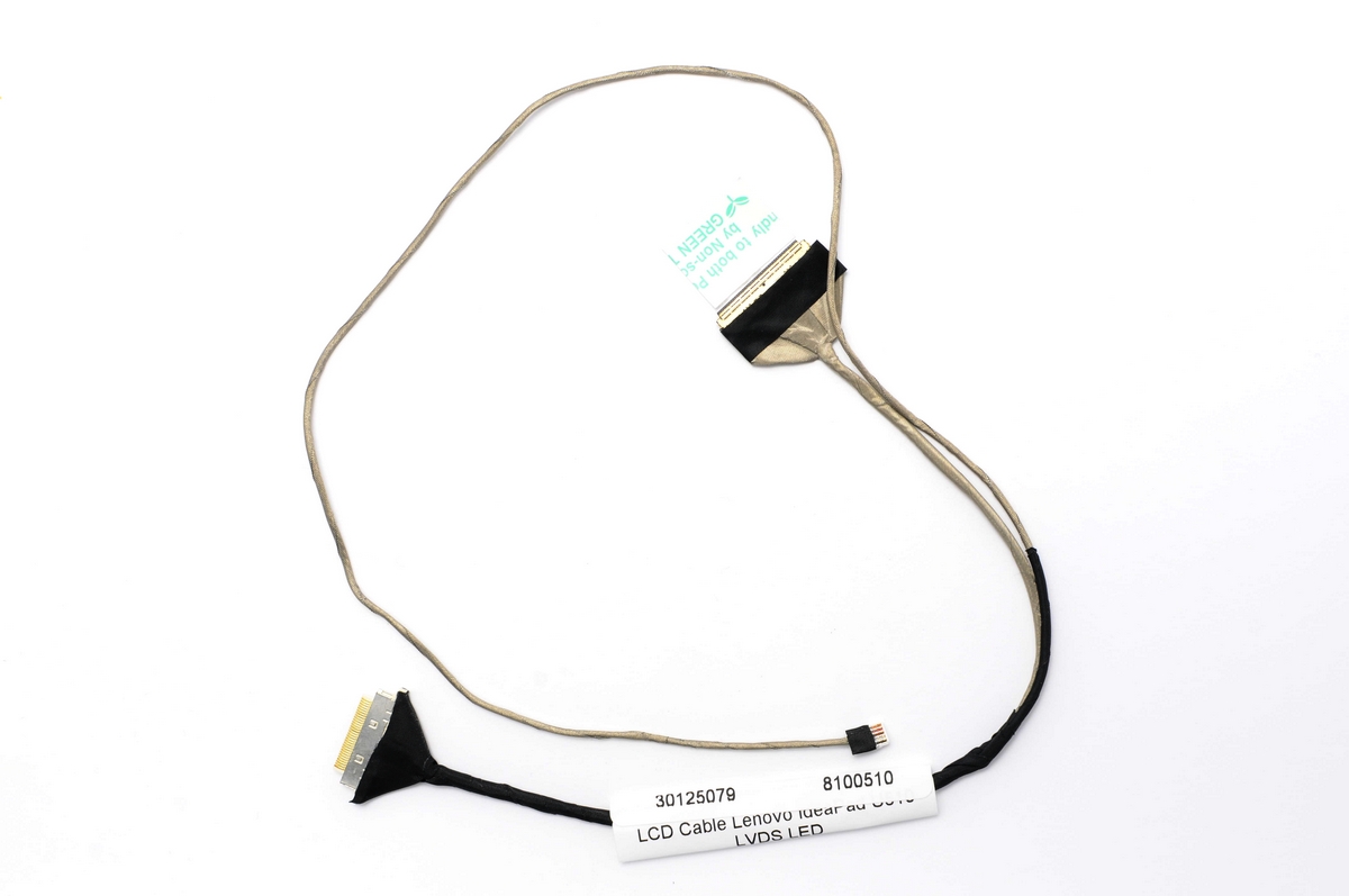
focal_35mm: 52
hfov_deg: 37.9
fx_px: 1965
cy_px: 448
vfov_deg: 25.7
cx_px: 674
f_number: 10
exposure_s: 1/20
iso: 280
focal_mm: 35
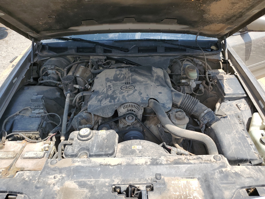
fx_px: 199
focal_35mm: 26
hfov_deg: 67.3
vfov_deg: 53.1
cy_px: 100
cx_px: 132
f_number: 1.5
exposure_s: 1/1667
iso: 50
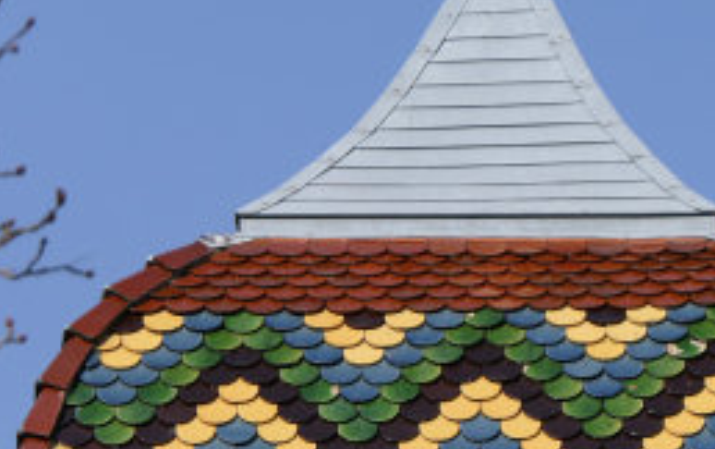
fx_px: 10770
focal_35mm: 552
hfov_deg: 3.8
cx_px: 488
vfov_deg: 2.4
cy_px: 456
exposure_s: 1/1000
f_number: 4.5
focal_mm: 102.9
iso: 125
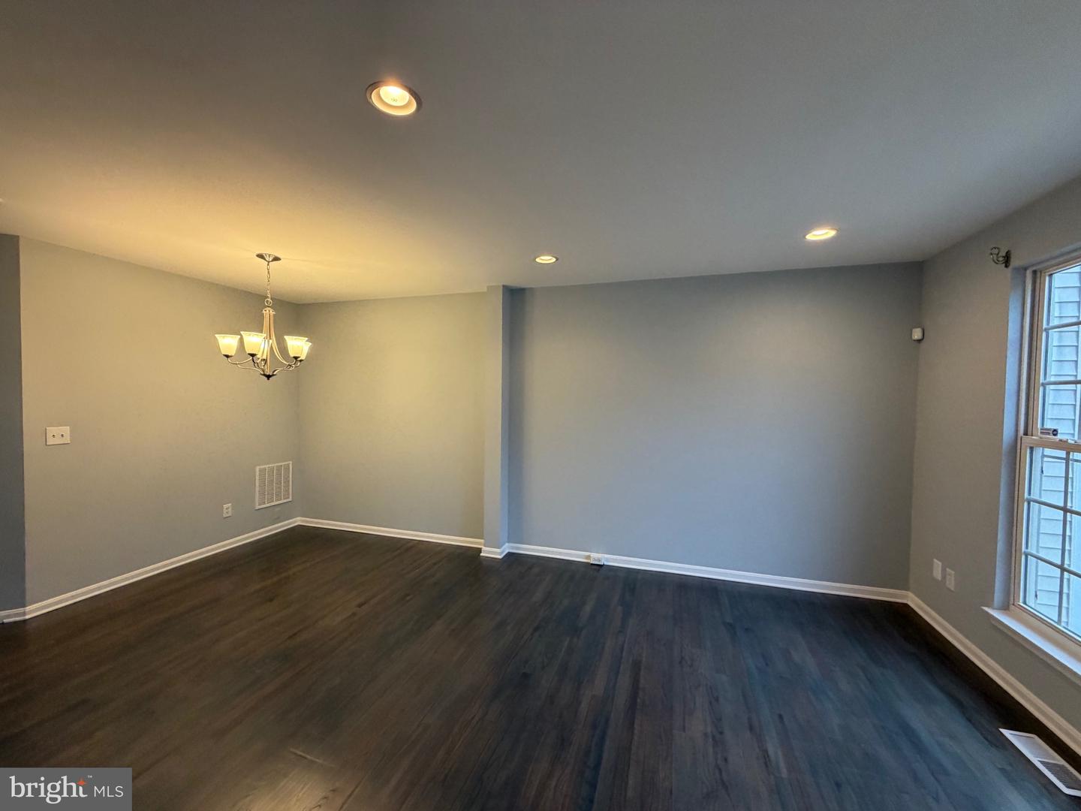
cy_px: 406
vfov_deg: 85.7
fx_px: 437
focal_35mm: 14
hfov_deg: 102.1
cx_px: 540
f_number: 2.2
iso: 250
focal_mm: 2.22
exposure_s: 1/120
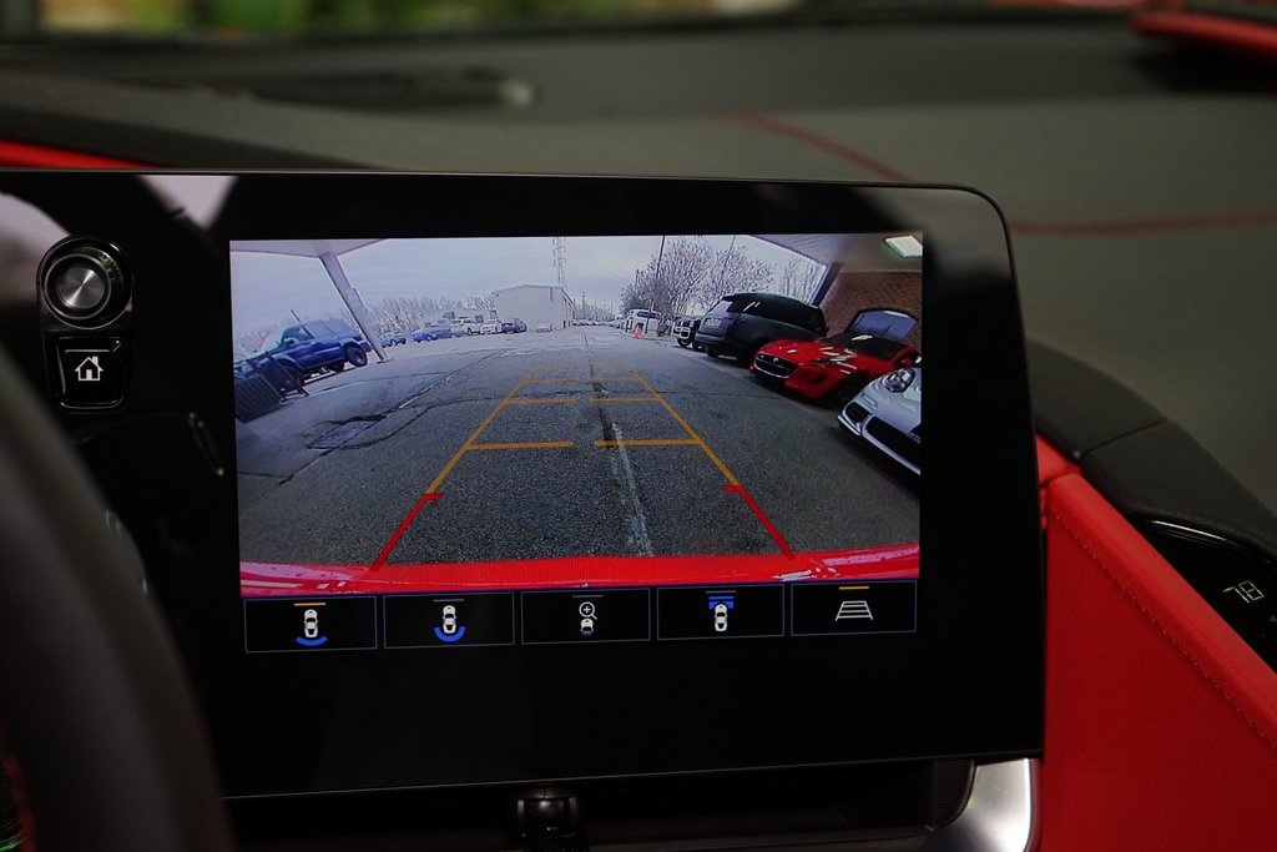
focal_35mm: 53
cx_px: 638
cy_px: 426
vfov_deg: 25.5
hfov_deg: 37.5
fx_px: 1880
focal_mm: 53
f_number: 5.6
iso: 1600
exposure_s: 1/40
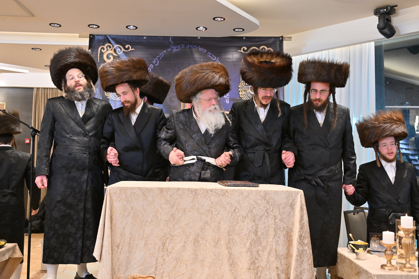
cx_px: 210
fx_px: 401
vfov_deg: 38.4
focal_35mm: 34
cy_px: 140
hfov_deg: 55.1
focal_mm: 34.5
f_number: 4
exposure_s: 1/250
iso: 640
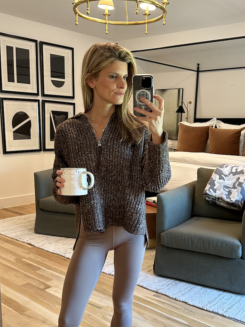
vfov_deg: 47.7
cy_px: 186
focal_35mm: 39
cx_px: 141
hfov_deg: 36.7
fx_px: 368
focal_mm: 6.86
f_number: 1.78
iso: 160
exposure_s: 1/60
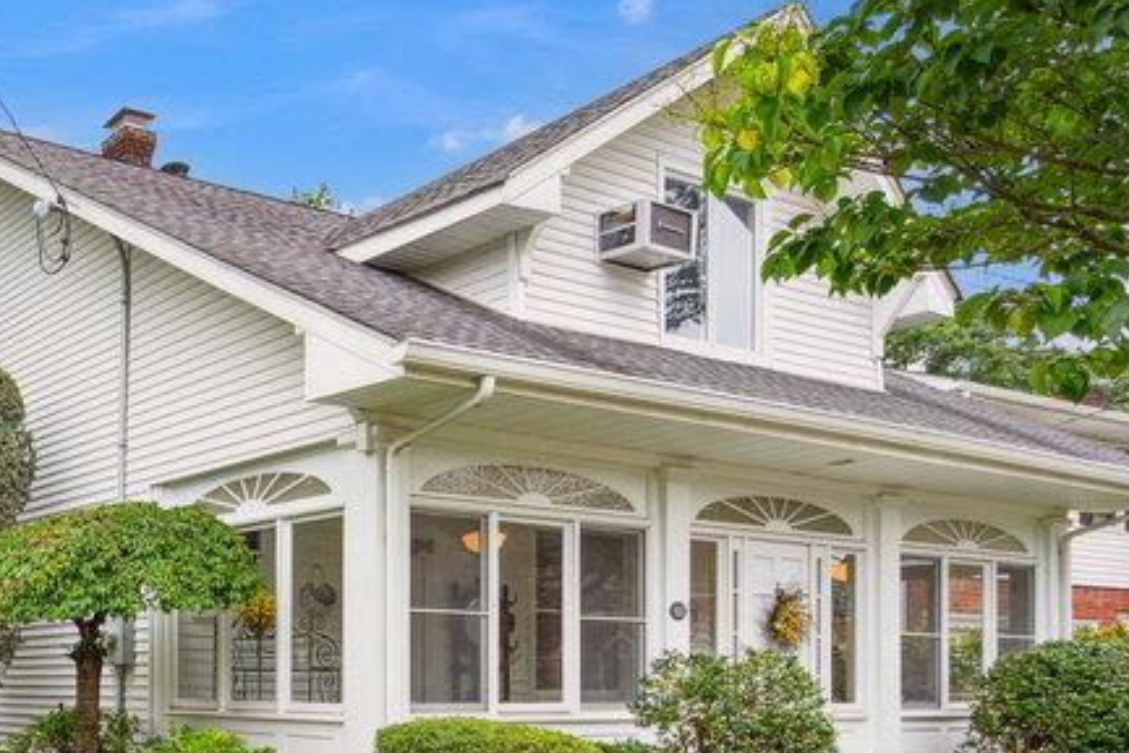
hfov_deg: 43.6
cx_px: -26
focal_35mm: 37
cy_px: 676
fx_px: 1160
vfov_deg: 34.0
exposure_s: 1/320
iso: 320
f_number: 5.6
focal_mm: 16
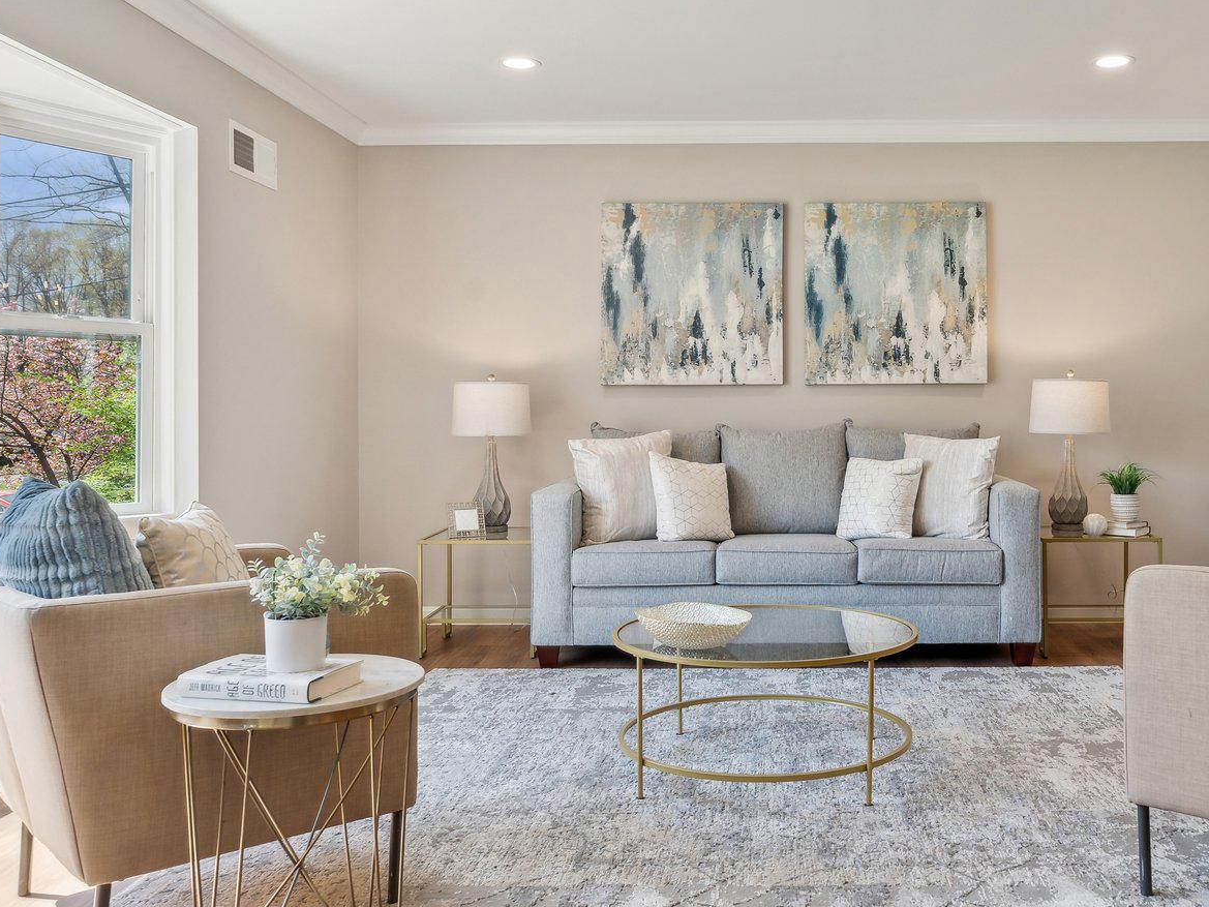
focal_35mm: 32
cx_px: 779
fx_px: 1118
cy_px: 422
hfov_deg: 55.9
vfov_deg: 44.1
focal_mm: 19
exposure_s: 1/30
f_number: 8
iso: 200
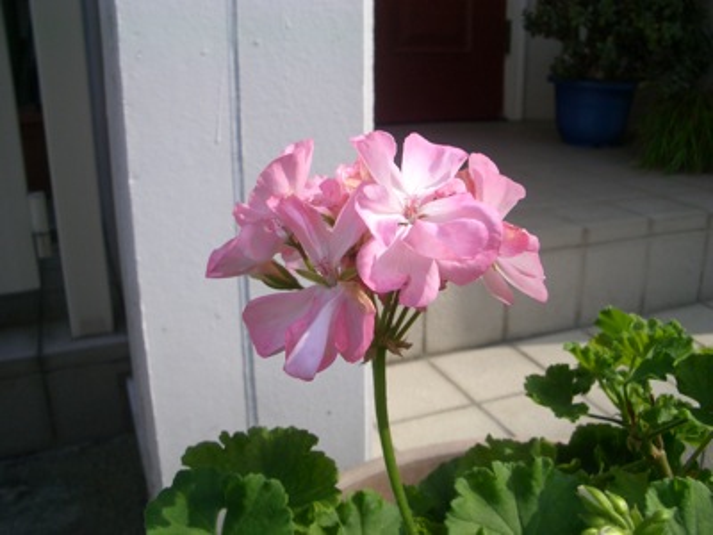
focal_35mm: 35
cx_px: 356
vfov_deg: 40.7
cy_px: 268
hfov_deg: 52.6
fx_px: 721
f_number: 4.3
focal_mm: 5.8
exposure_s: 1/400
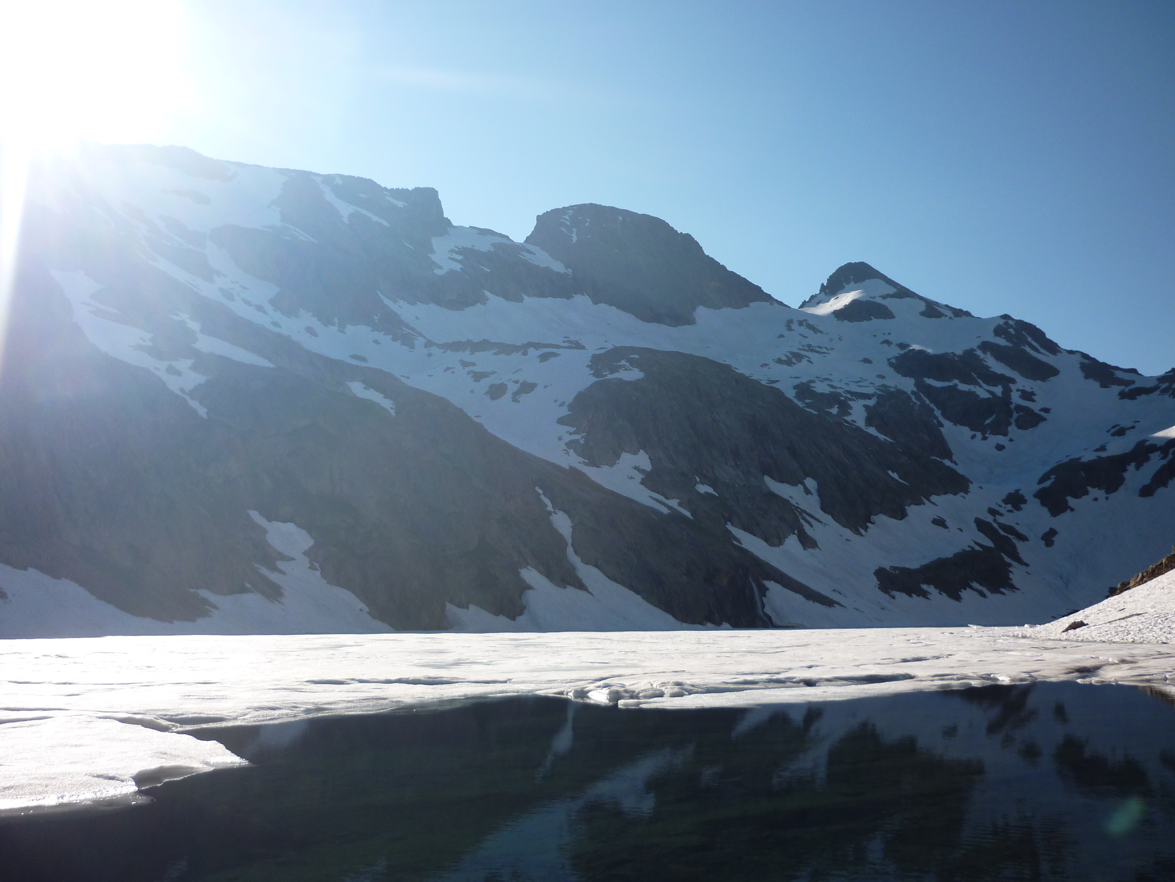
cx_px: 588
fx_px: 1120
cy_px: 441
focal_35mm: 33
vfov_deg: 42.9
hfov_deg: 55.4
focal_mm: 5.5
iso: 80
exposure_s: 1/200
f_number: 8
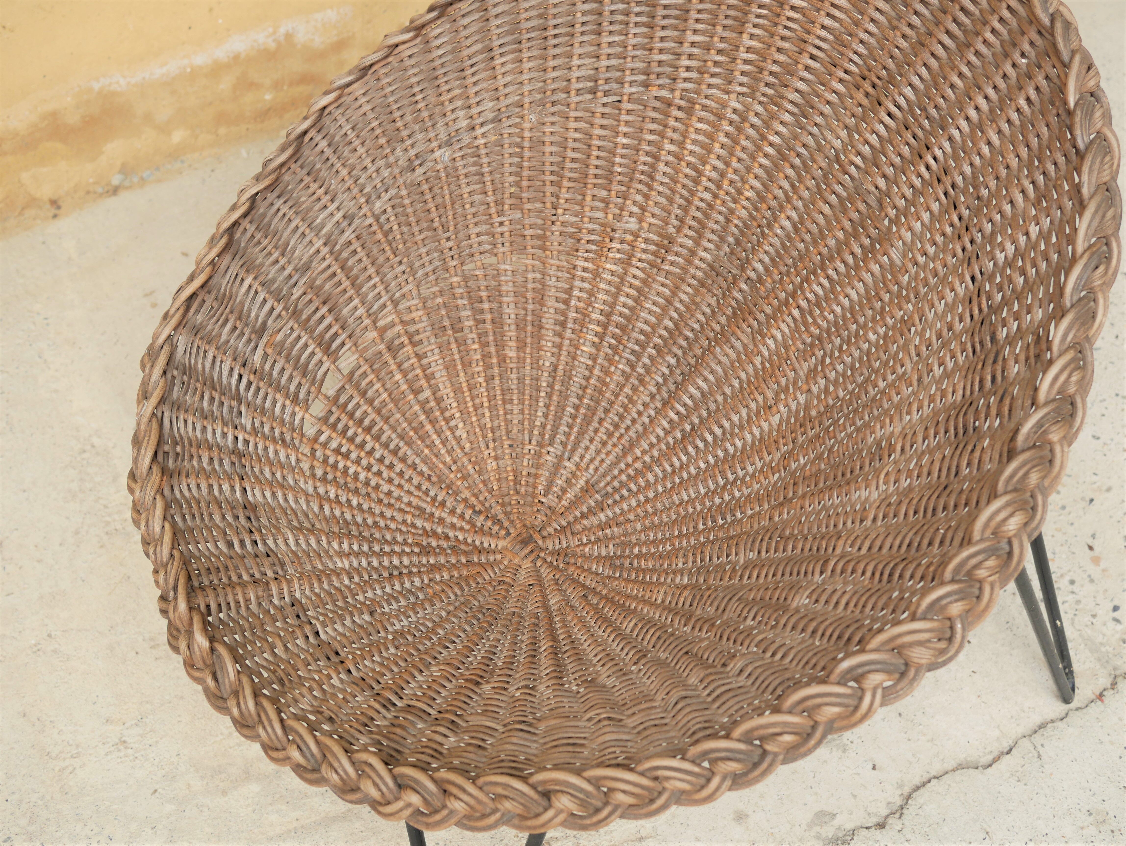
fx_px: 1302
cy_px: 423
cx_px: 563
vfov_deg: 36.0
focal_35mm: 40
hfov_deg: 46.8
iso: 200
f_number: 3.2
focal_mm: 20
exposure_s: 1/320
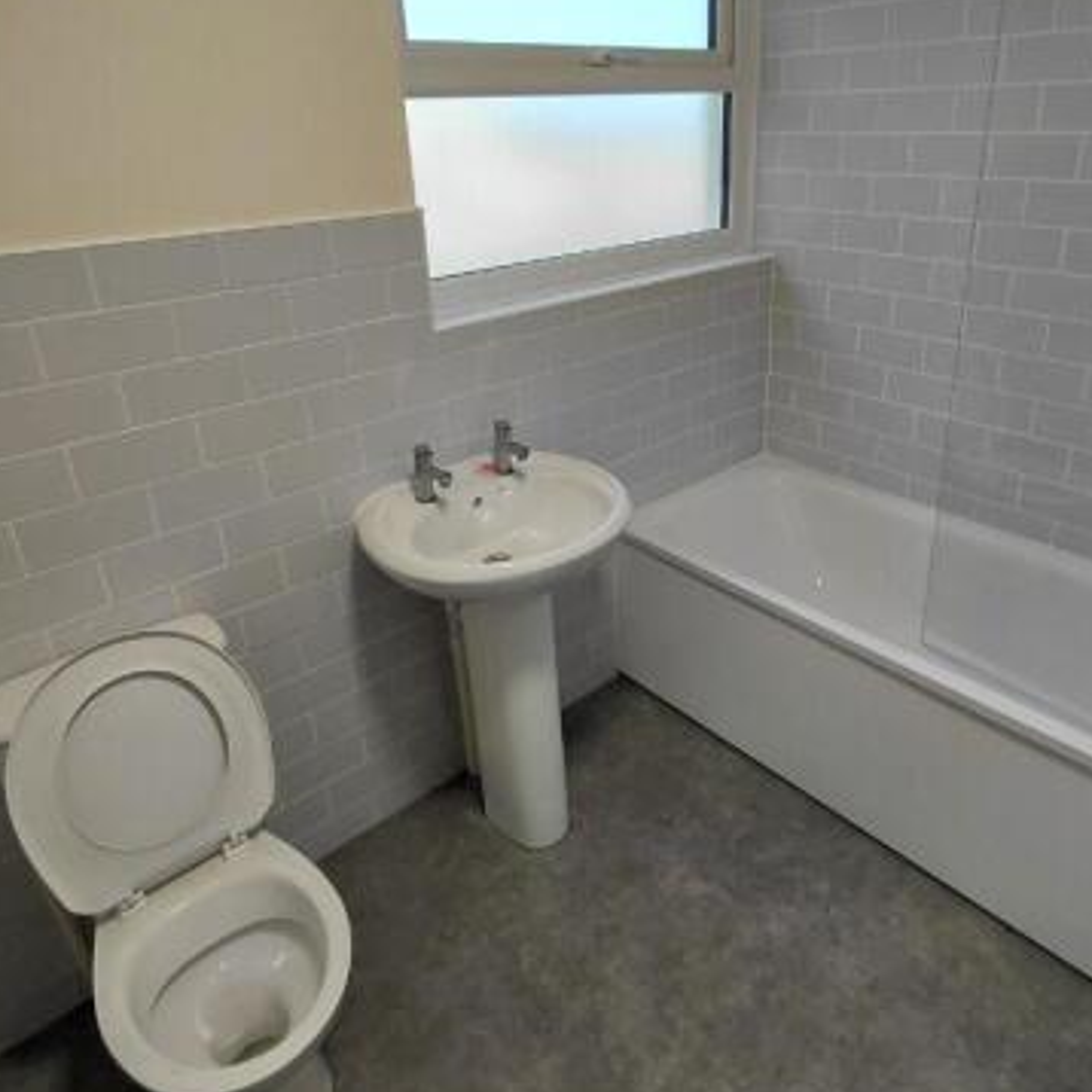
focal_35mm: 23
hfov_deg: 67.0
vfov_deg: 67.0
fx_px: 821
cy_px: 480
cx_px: 621
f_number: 2.2
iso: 50
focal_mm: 1.64
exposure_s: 1/60
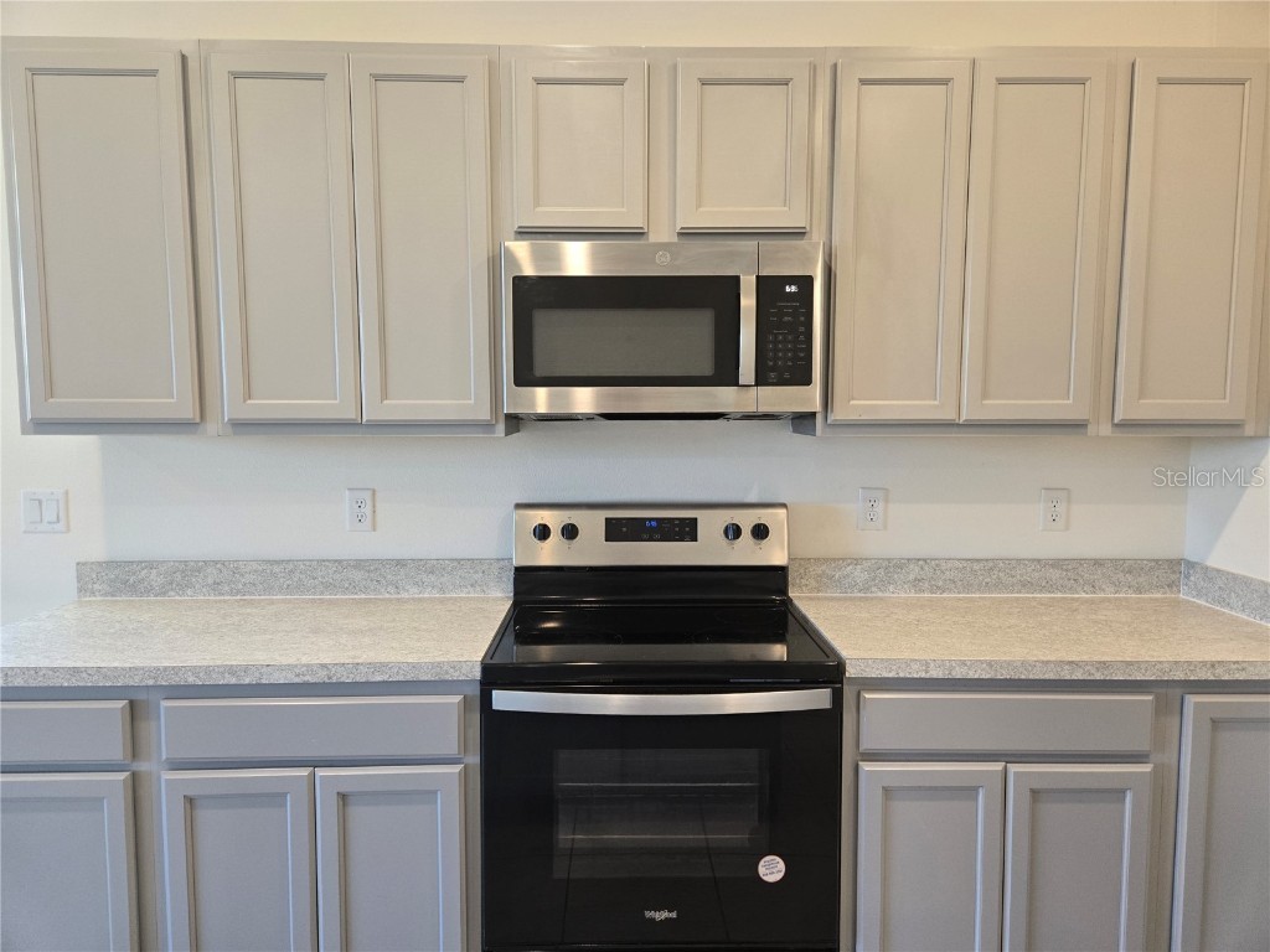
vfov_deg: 58.9
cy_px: 476
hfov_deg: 73.9
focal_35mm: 23
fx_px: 844
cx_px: 635
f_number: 1.8
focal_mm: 5.4
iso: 250
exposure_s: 1/120
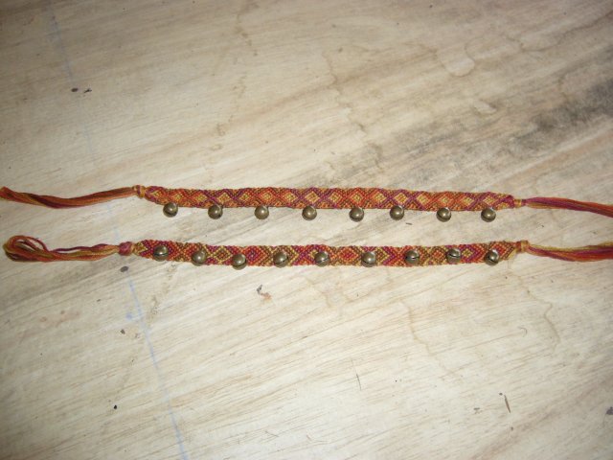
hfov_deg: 52.6
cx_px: 306
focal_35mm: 35
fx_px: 620
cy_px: 230
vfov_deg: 40.7
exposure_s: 1/30
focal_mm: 5.8
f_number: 2.8
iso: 100
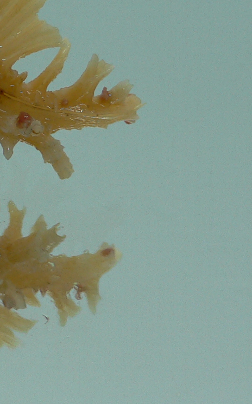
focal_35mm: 86
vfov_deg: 24.0
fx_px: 945
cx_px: -95
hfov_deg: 14.4
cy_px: 147
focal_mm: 4.6
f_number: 2.8
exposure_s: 1/60
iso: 80
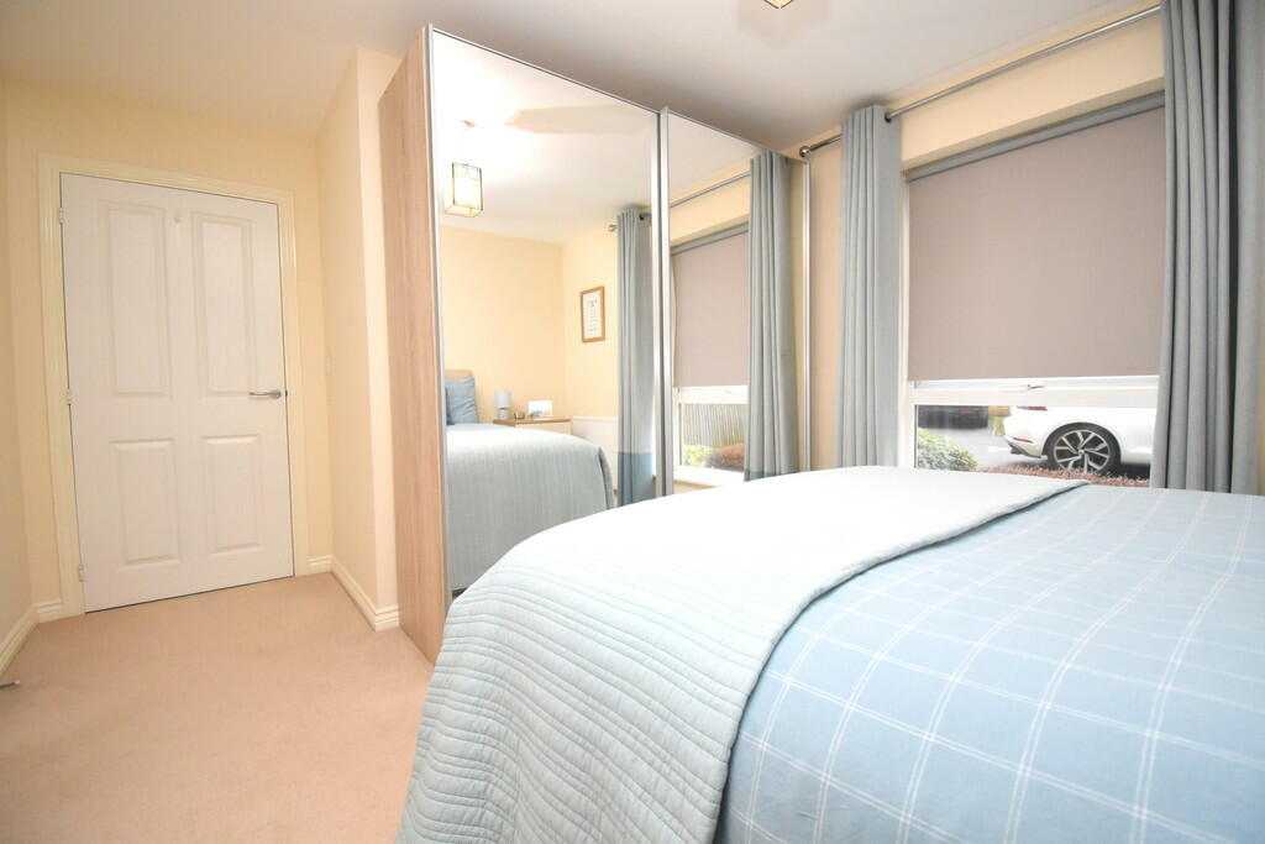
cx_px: 632
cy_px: 422
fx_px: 527
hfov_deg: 100.4
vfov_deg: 77.3
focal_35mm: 15
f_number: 4.5
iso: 1600
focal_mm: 10
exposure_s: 1/100
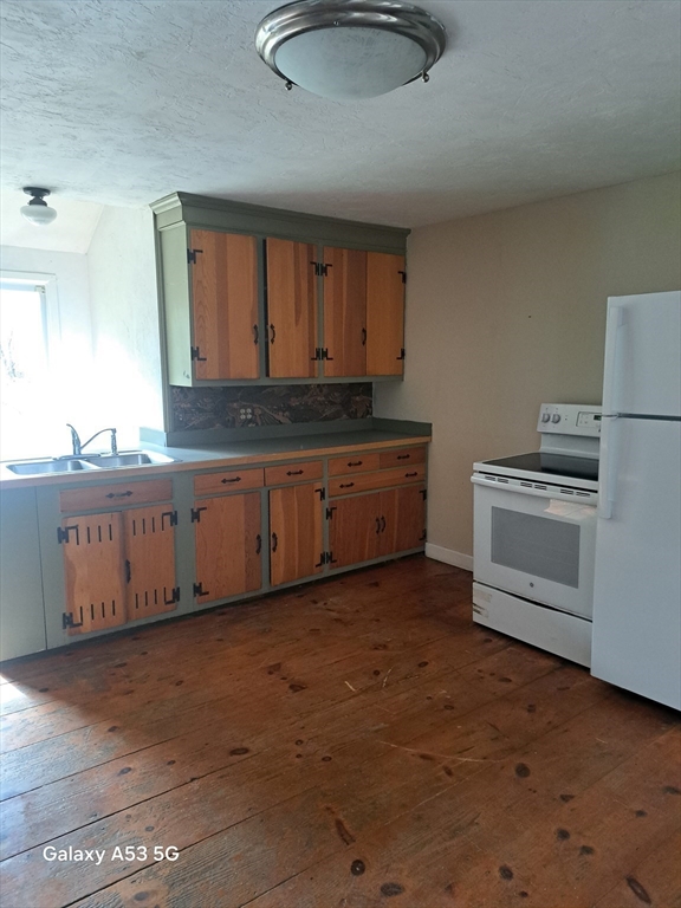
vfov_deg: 71.6
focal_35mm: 24
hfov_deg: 56.8
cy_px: 454
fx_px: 630
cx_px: 340
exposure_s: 1/60
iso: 160
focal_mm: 5.23
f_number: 1.8
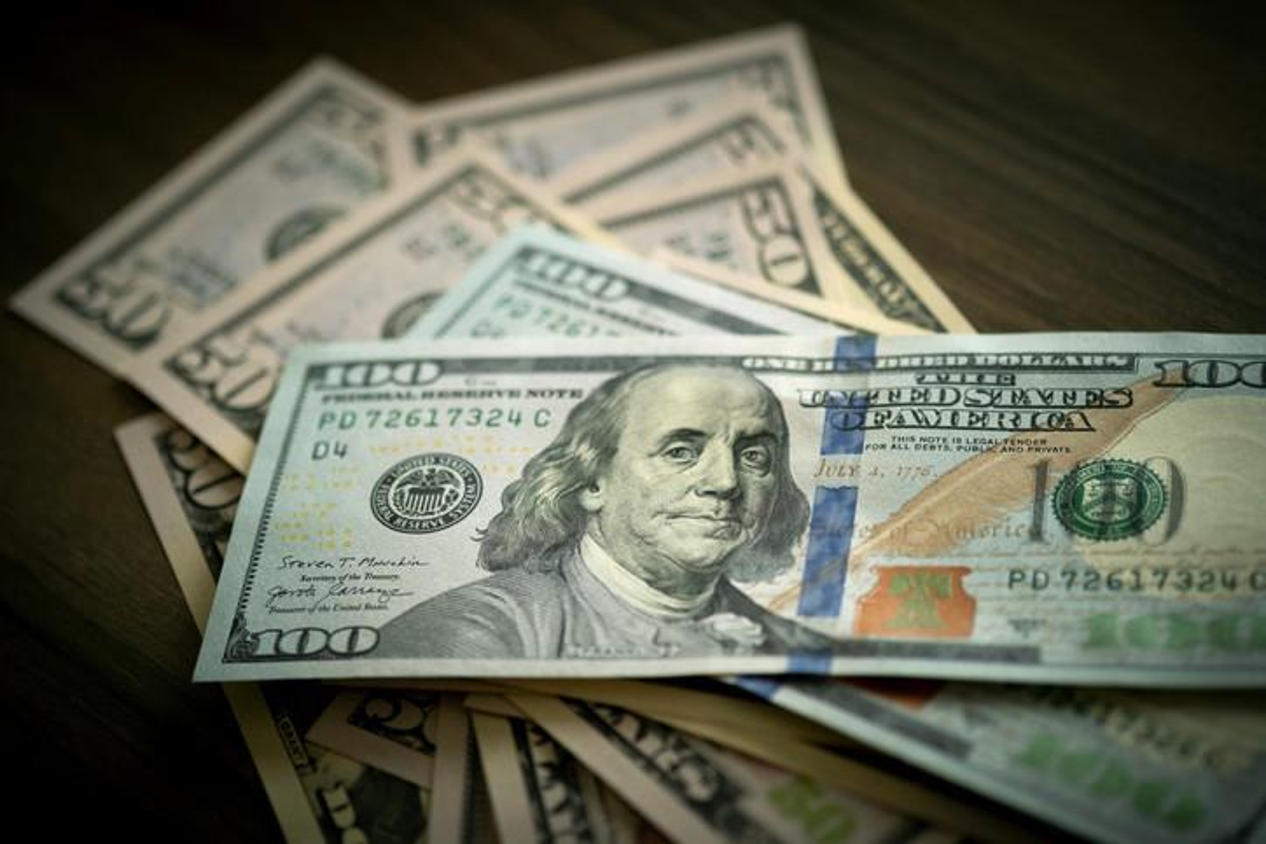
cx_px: 633
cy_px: 422
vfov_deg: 15.2
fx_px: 3165
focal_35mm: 90
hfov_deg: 22.6
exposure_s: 1/100
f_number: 2.4
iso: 200
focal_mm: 60
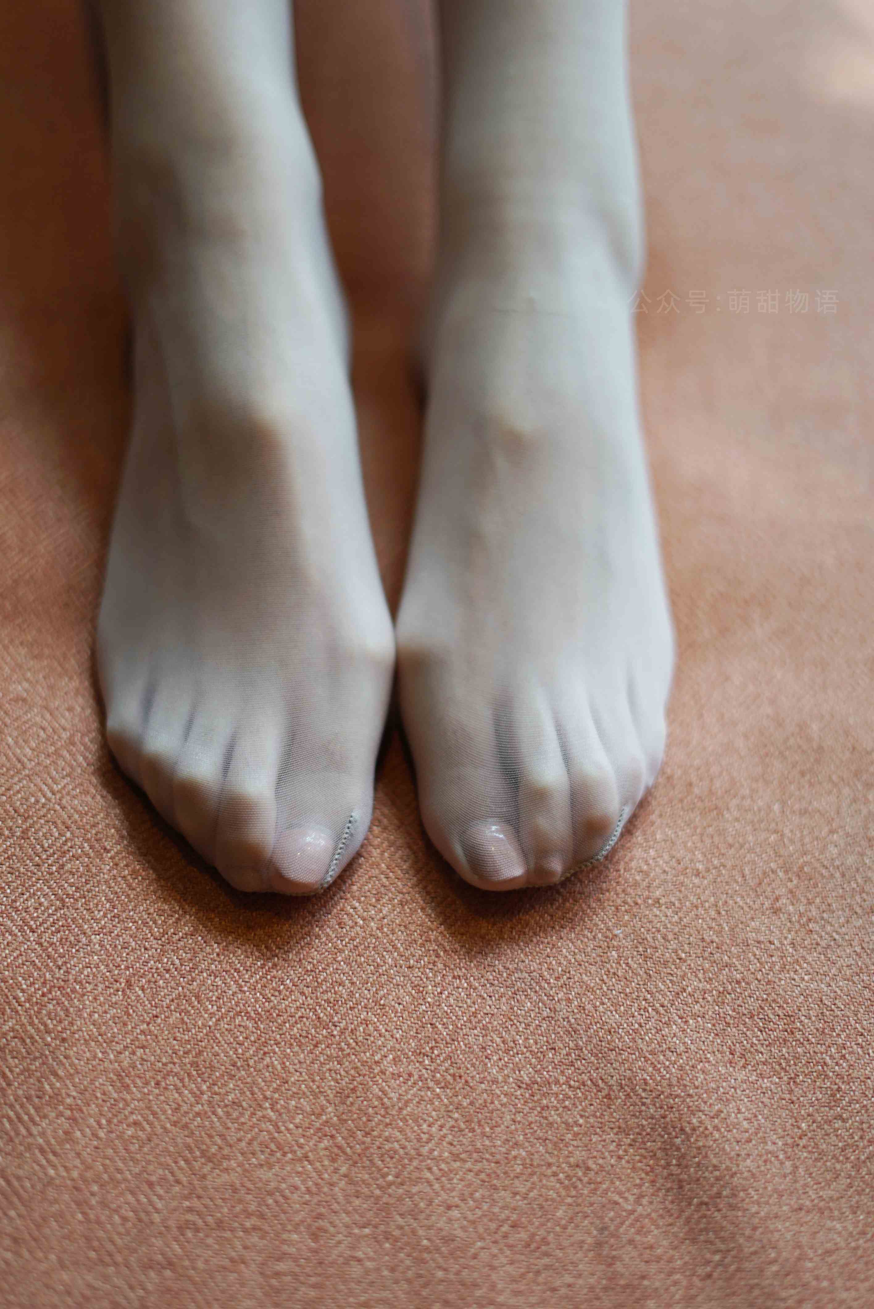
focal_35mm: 50
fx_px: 1818
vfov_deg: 39.6
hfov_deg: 27.0
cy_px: 654
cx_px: 437
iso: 125
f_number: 1.8
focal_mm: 50
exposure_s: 1/125
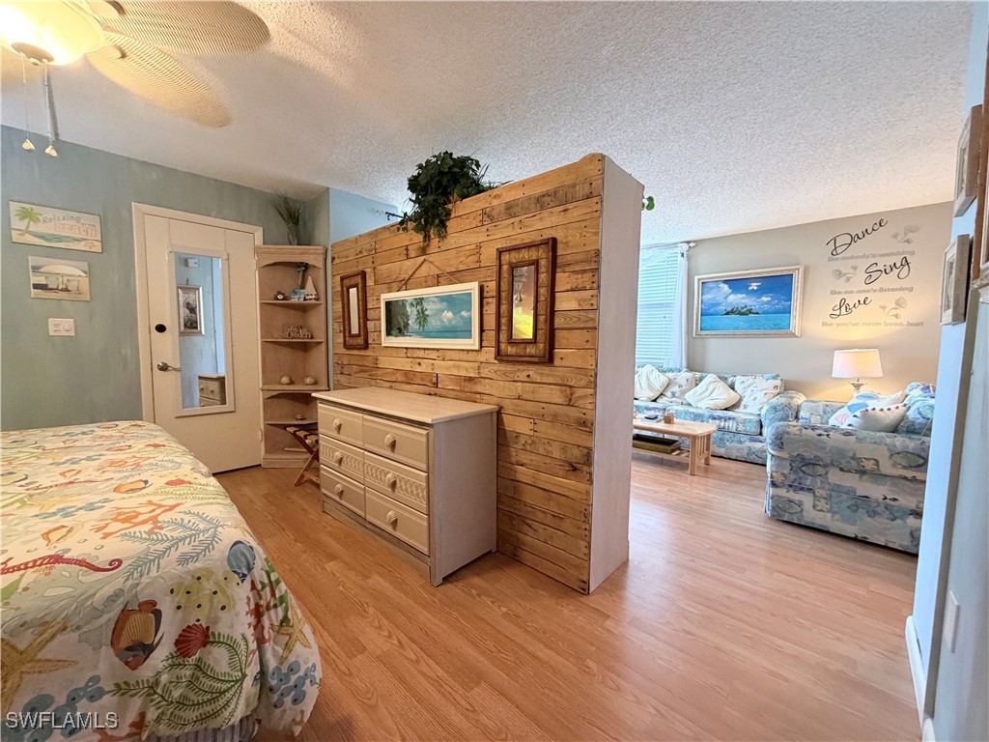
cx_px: 494
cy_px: 371
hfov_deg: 102.1
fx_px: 400
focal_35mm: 14
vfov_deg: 85.7
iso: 500
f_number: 2.2
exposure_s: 1/60
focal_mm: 2.22
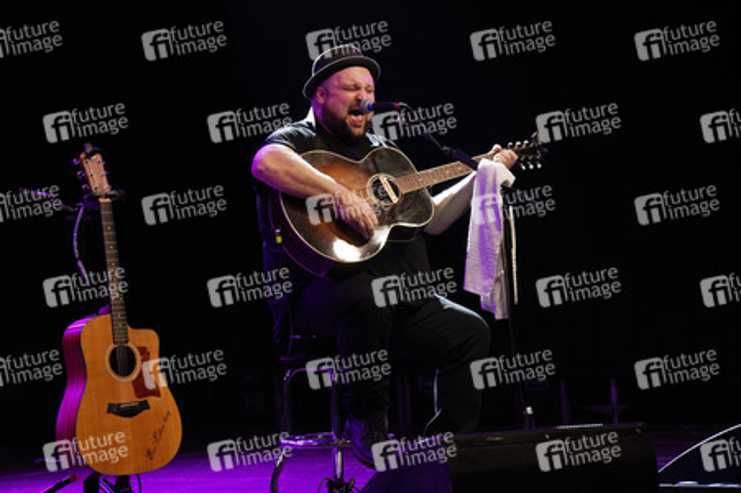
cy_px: 246
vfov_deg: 11.4
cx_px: 370
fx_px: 2468
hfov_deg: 17.1
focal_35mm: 120
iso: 640
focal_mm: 120
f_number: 7.1
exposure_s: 1/60
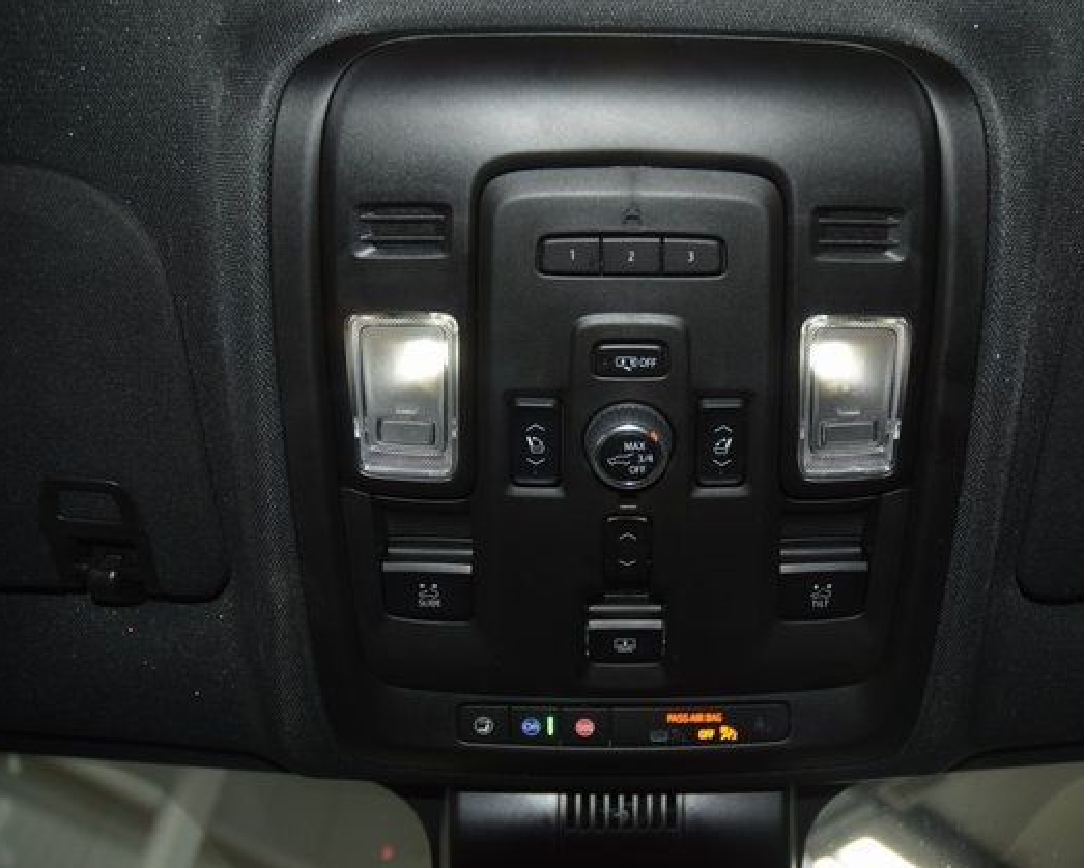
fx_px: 995
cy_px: 434
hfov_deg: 56.8
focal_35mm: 31
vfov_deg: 47.1
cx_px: 636
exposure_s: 1/80
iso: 560
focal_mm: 18
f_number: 3.5
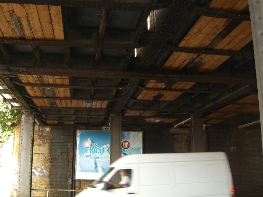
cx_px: 132
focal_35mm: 40
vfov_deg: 35.9
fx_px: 304
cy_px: 100
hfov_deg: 46.8
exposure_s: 1/60
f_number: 2.8
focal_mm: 7.9
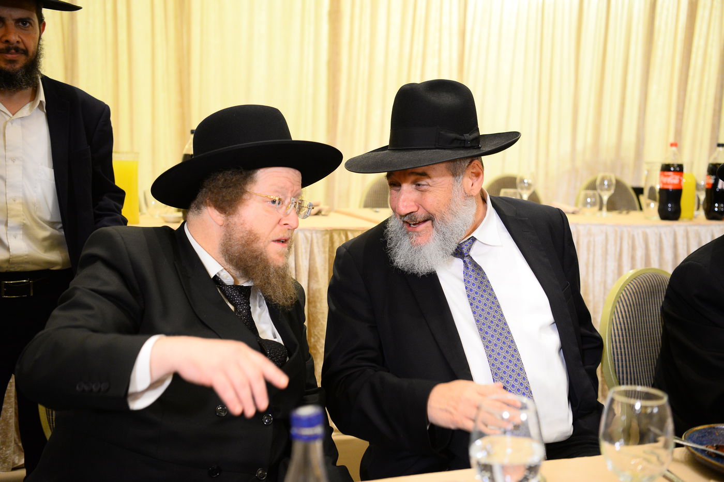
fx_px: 804
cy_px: 241
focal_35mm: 40
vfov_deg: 33.4
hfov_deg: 48.5
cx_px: 362
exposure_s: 1/160
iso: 2000
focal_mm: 40
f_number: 3.2
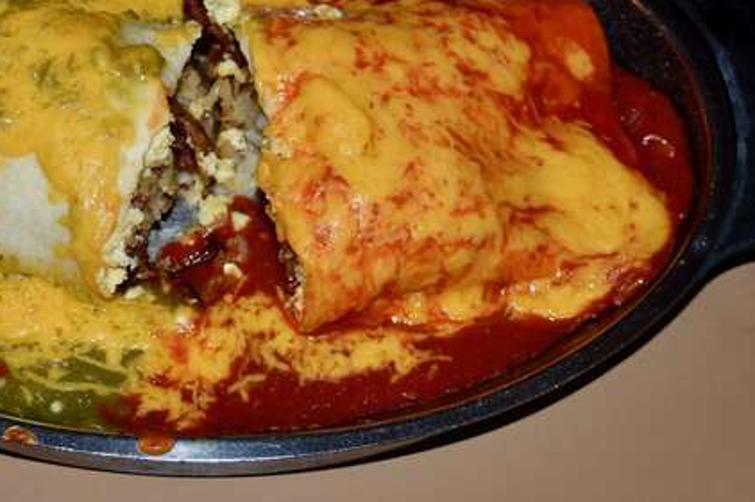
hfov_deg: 22.2
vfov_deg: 15.0
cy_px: 156
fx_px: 1908
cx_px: 220
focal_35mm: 91
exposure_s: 1/60
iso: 250
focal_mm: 32
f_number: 4
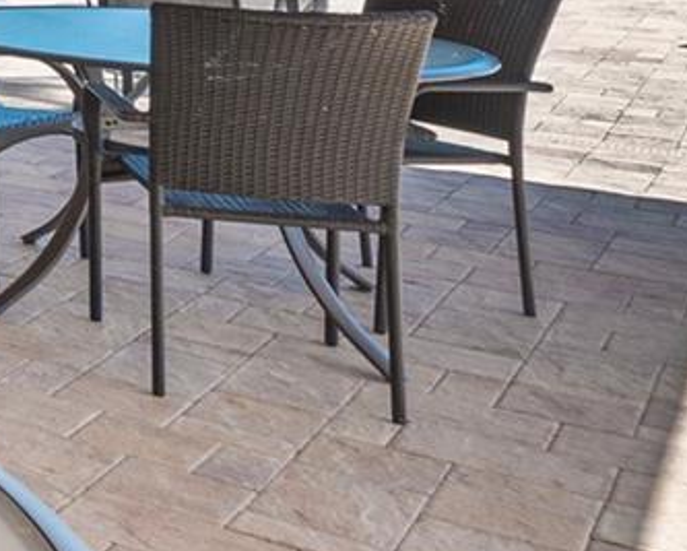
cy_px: -227
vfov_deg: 19.2
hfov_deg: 16.9
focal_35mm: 72
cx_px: -786
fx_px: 1465
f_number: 9
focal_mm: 16
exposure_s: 1/25
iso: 100
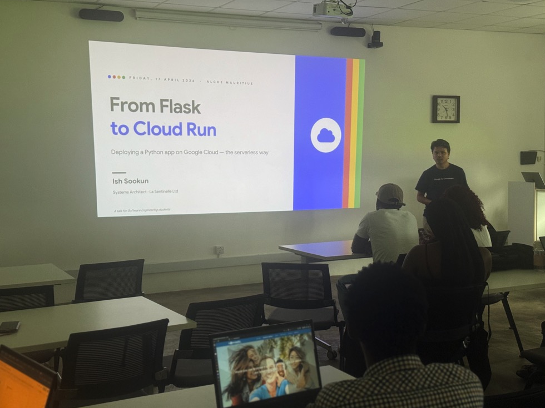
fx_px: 771
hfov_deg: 38.9
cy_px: 202
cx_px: 269
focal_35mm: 49
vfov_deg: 29.7
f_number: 1.78
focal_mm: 6.76
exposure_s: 1/60
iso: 250
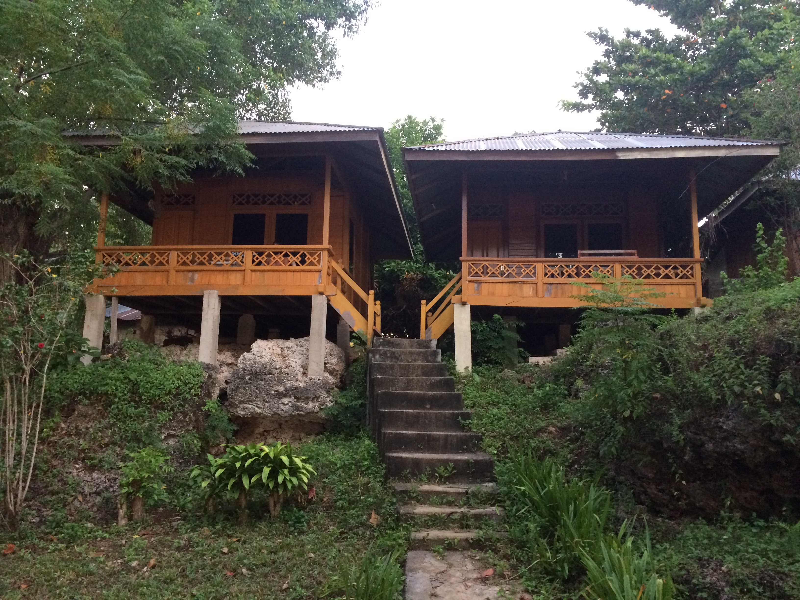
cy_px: 300
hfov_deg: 61.7
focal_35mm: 29
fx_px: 670
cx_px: 400
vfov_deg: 48.2
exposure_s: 1/33
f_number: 2.2
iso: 250
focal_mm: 4.15
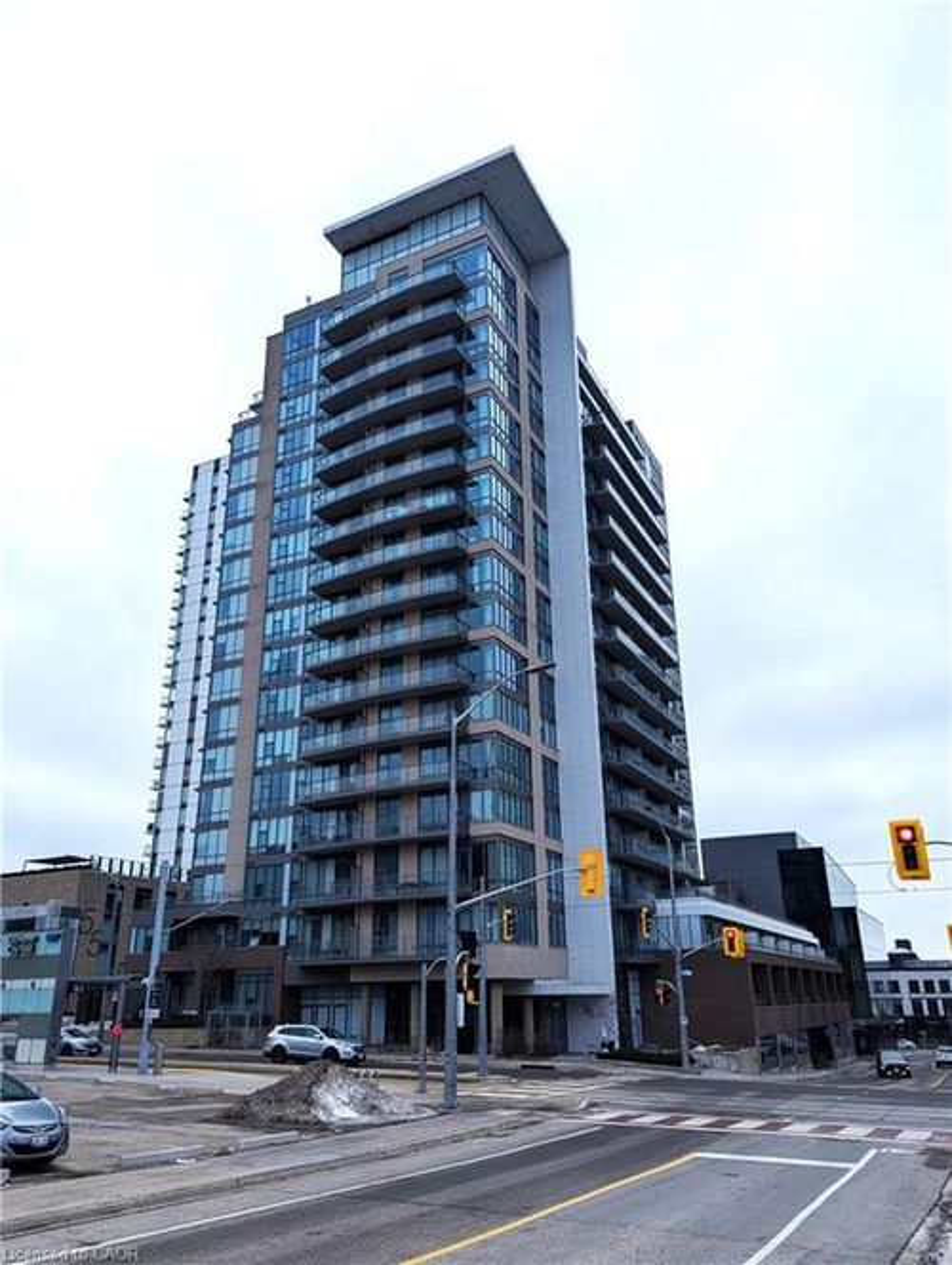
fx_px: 878
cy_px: 632
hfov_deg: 56.9
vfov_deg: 71.5
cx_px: 476
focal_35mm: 24
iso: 47
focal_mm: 6.81
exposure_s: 1/1689
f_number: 1.85
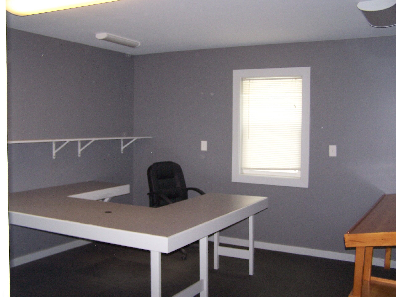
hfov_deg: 49.0
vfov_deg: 37.7
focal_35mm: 38
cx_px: 198
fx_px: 435
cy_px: 148
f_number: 2.8
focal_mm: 6.3
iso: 140
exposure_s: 1/60
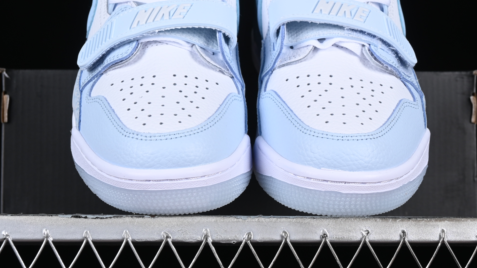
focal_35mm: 111
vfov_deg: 10.9
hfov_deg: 19.3
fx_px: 1404
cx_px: 242
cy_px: 81
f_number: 8
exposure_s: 1/80
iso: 160
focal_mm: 50
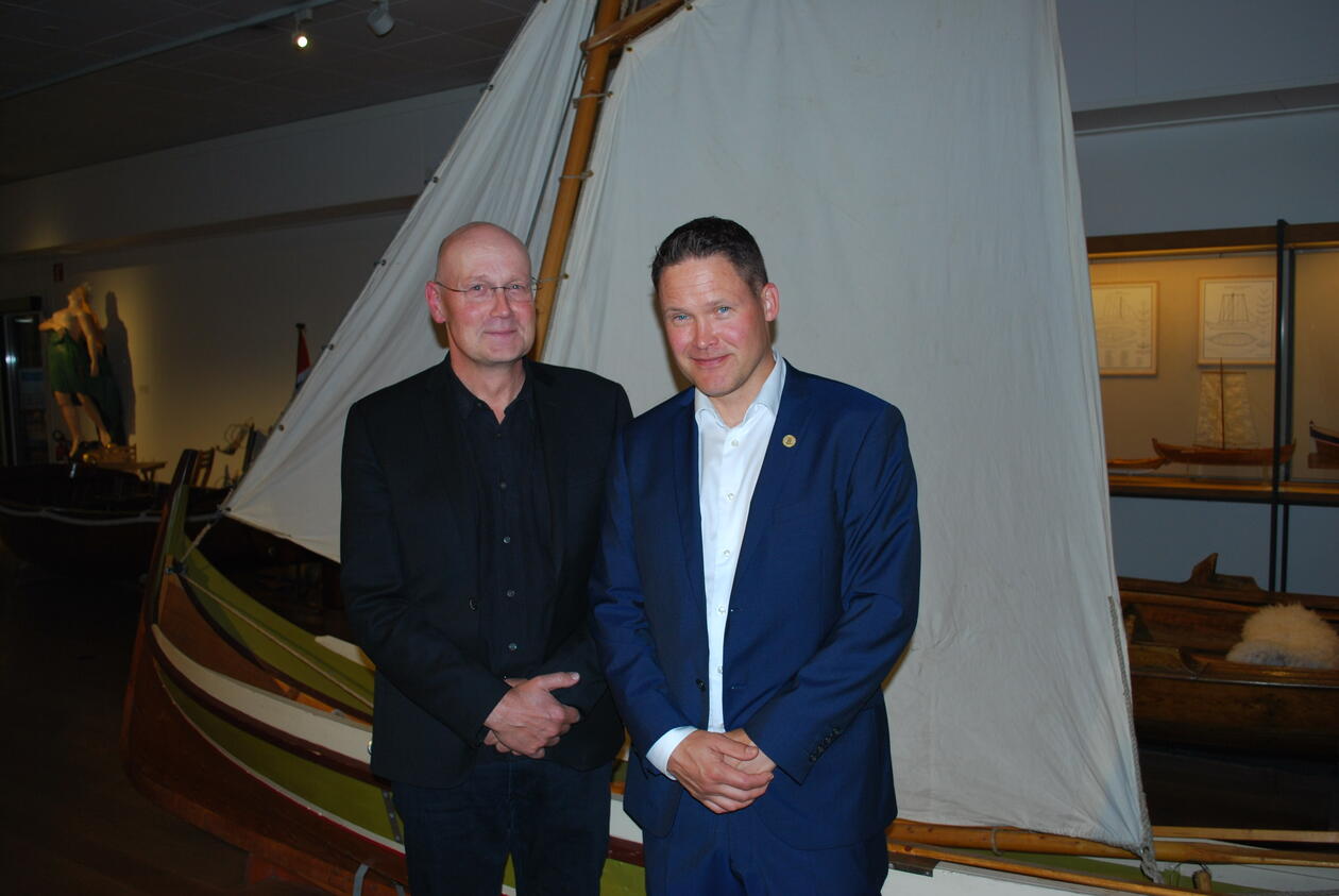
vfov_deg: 40.1
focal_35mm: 33
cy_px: 448
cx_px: 670
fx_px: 1229
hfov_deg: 57.2
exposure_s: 1/60
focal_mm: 22
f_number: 4
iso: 200
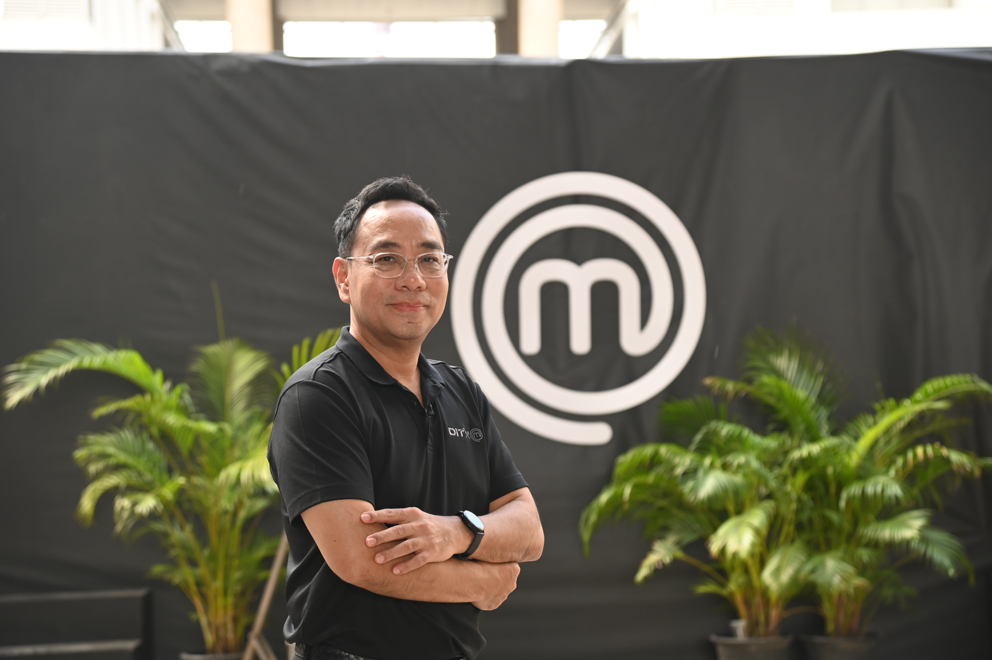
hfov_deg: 22.2
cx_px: 496
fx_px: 2533
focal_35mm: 92
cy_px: 330
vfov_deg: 14.8
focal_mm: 92
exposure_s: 1/250
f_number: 5
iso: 800
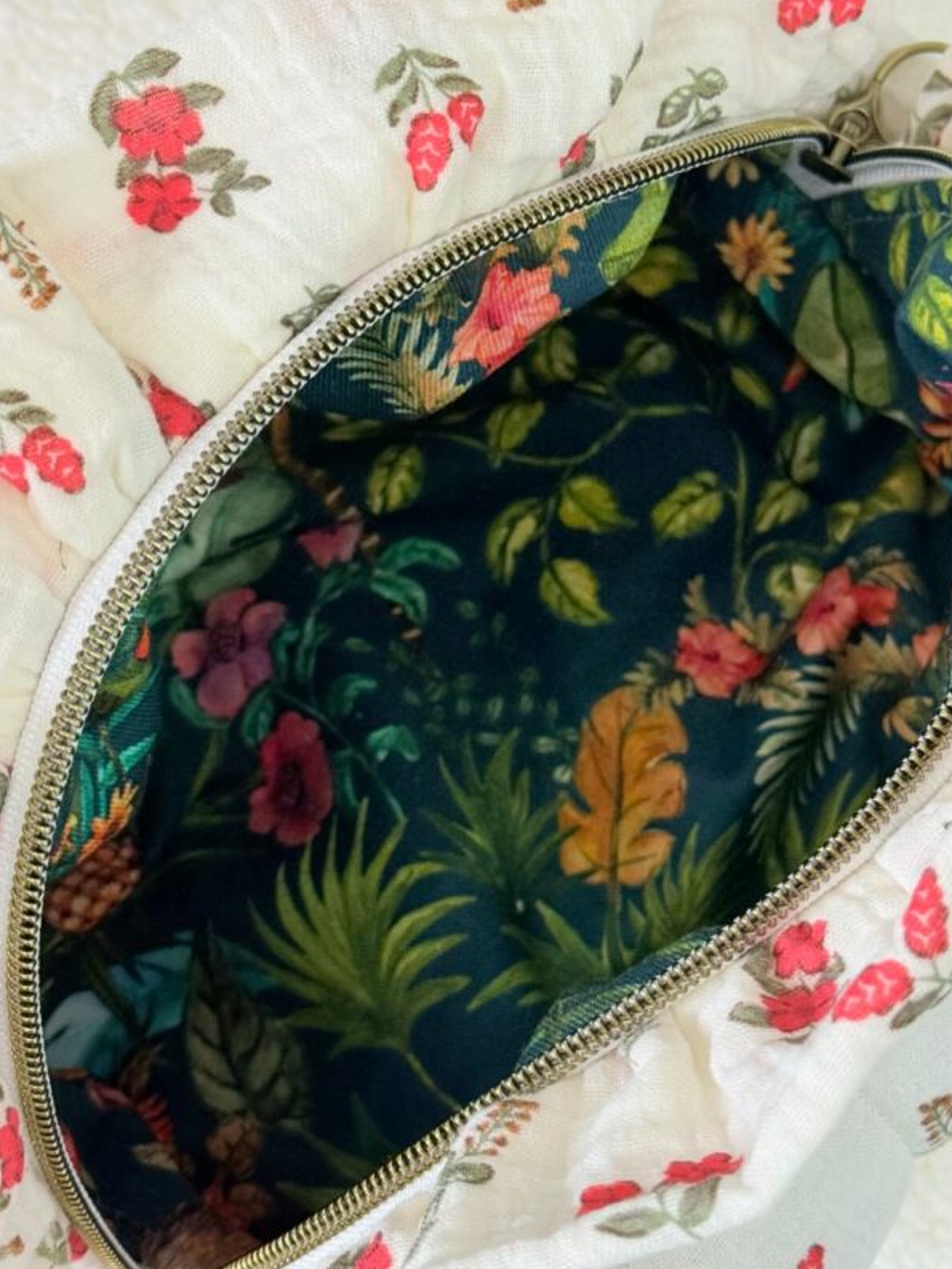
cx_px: 445
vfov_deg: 31.1
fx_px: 2273
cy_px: 730
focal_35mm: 62
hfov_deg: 23.7
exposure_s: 1/100
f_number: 1.78
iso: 125
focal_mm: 6.76
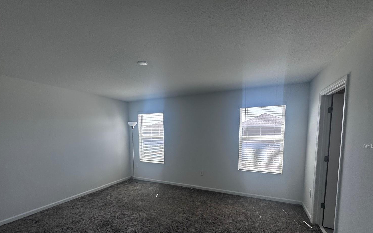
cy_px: 146
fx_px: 163
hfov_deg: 97.8
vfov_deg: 70.1
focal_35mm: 16
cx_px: 186
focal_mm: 2.22
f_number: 2.2
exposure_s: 1/191
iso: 40
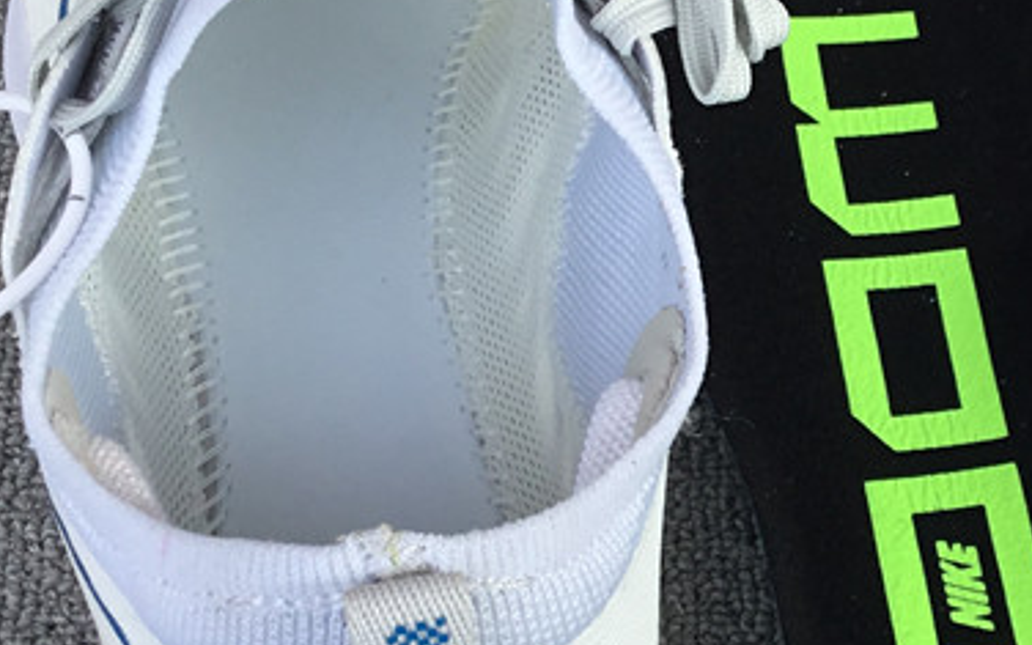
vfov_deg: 15.7
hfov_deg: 24.6
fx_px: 2334
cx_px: 785
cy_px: 321
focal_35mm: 83
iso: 25
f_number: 2.4
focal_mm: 3.3
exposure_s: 1/397
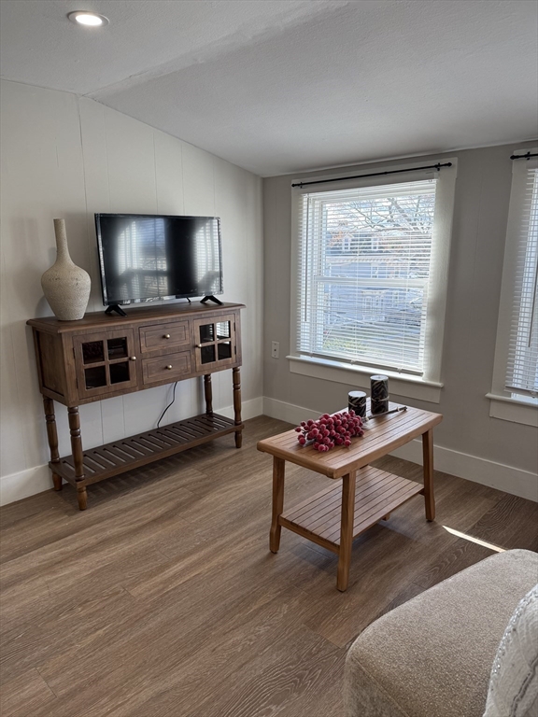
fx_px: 497
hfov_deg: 56.8
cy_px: 358
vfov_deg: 71.6
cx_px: 269
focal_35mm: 24
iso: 100
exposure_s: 1/298
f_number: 1.78
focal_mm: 6.76
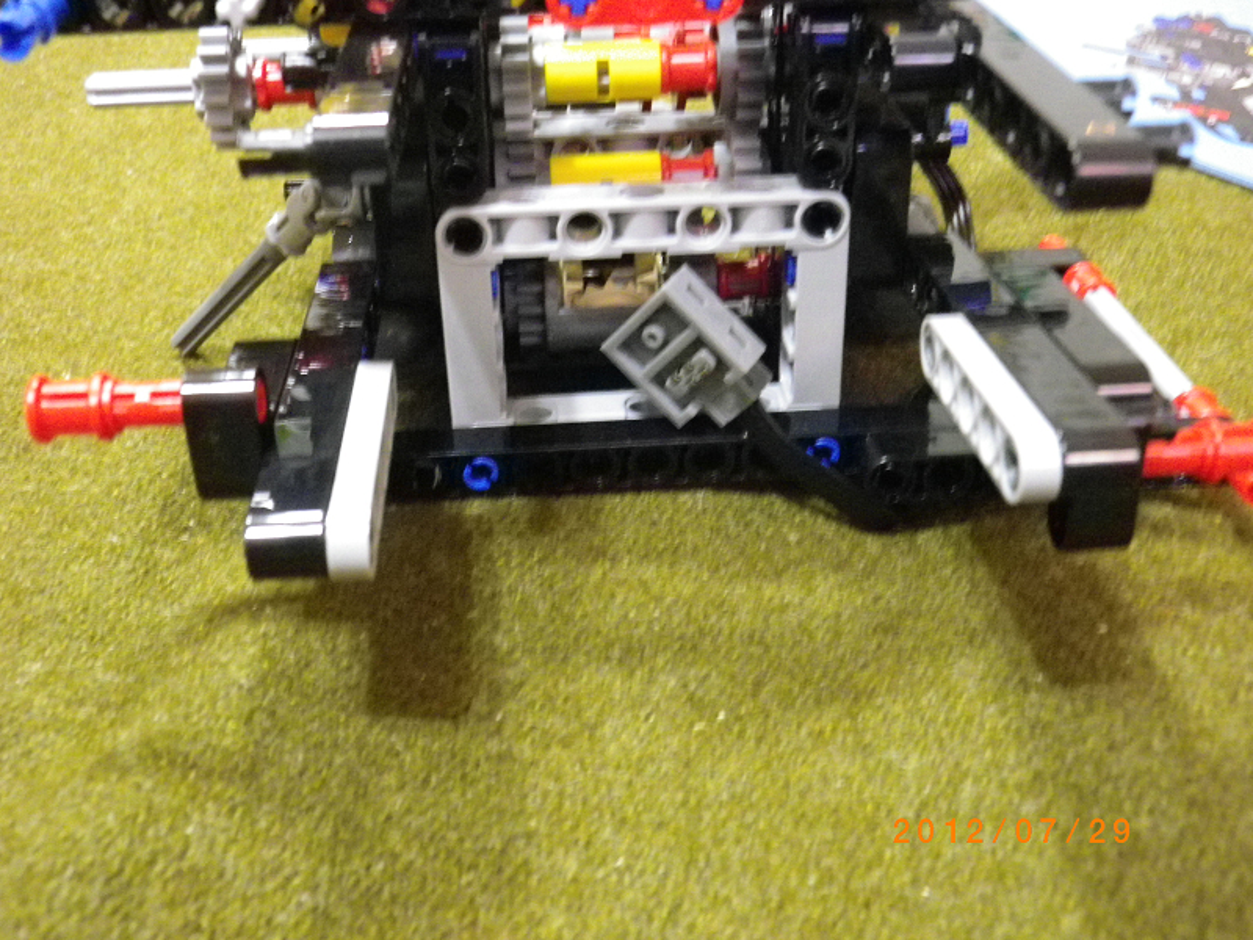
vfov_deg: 35.1
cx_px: 626
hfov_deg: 45.8
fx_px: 1484
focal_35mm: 41
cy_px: 470
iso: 800
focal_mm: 7.3
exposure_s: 1/4
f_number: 3.9
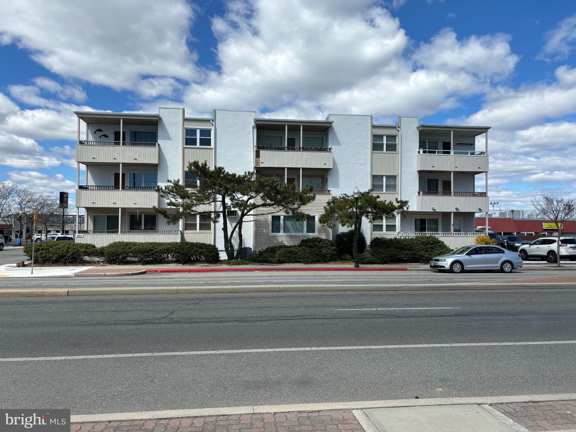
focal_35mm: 26
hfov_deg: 67.3
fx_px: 433
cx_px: 288
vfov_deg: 53.1
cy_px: 216
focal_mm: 5.96
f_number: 1.6
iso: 50
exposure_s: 1/3937
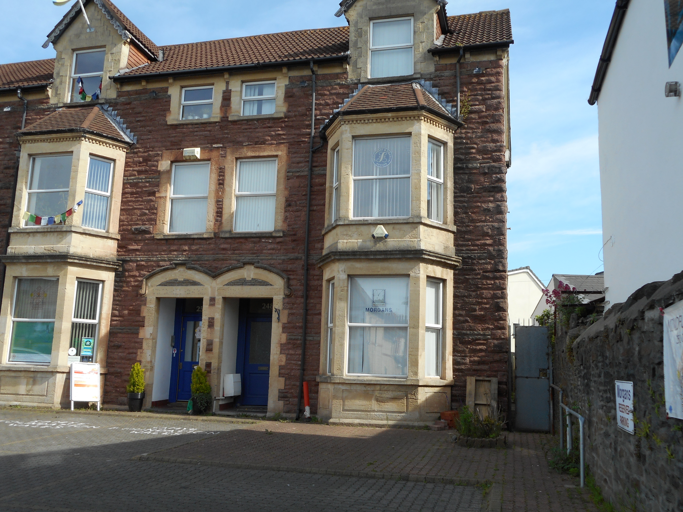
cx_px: 342
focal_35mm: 34
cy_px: 256
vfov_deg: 41.8
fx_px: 671
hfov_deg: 54.0
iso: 80
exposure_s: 1/320
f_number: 4.2
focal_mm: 6
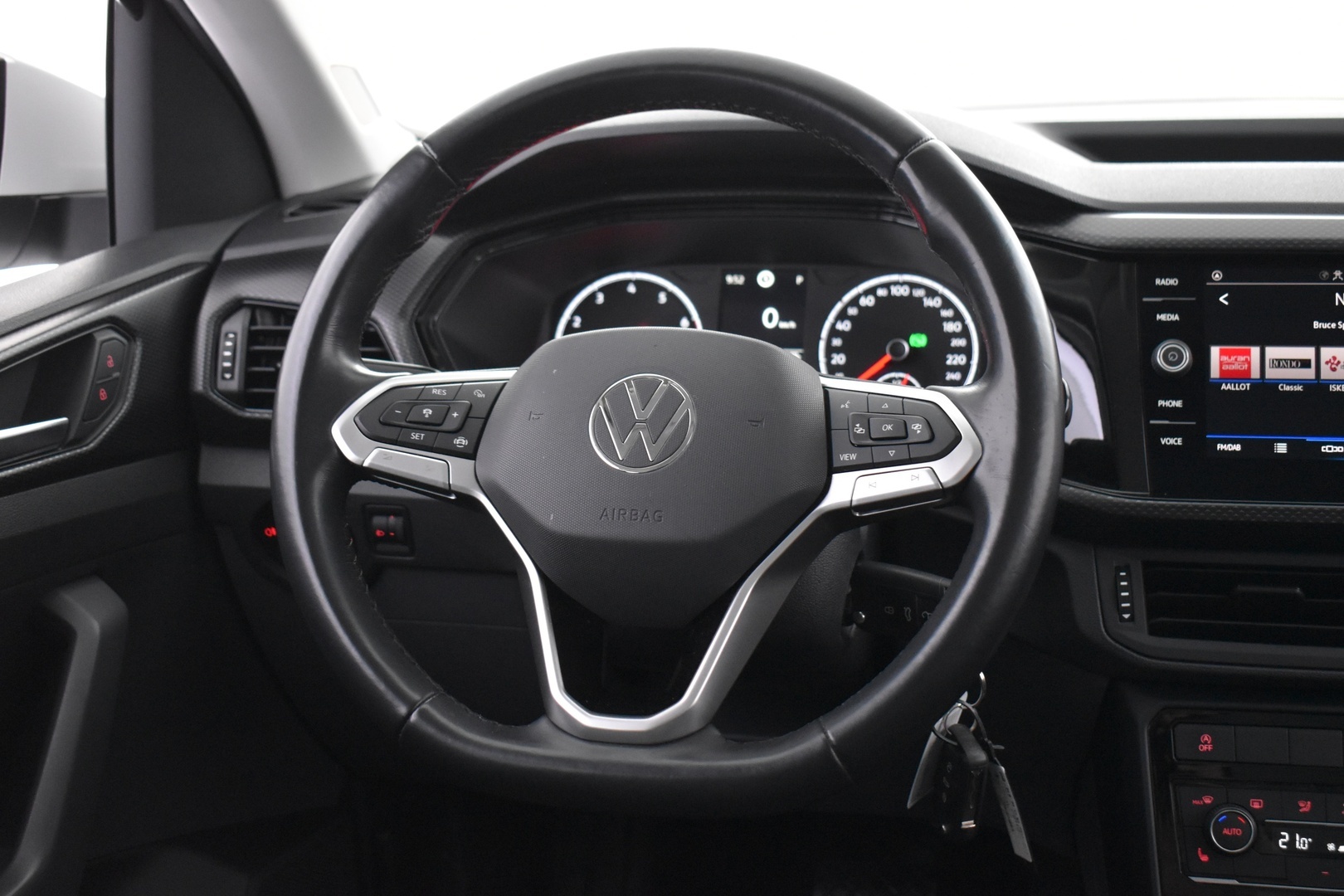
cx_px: 672
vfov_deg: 29.9
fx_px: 1680
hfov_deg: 43.6
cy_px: 448
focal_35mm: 45
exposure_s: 1/20
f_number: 4.2
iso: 3200
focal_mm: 30
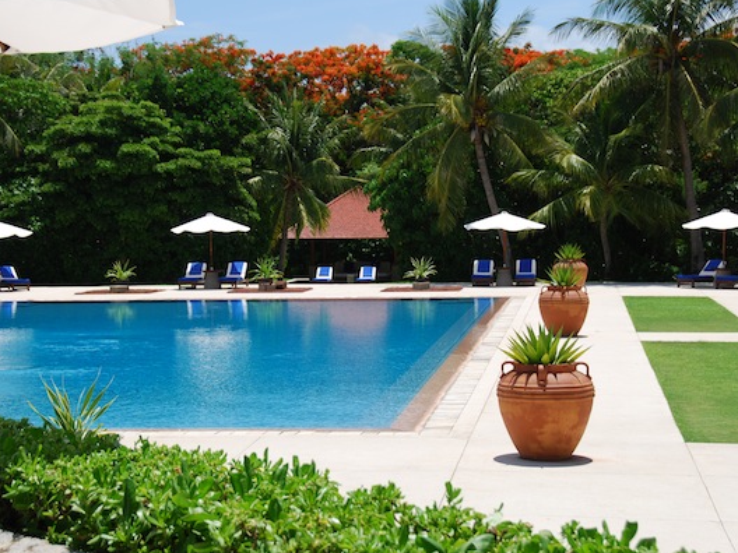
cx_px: 341
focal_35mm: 82
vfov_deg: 18.0
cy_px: 274
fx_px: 1748
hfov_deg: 23.8
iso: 100
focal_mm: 50
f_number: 6.3
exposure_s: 1/160
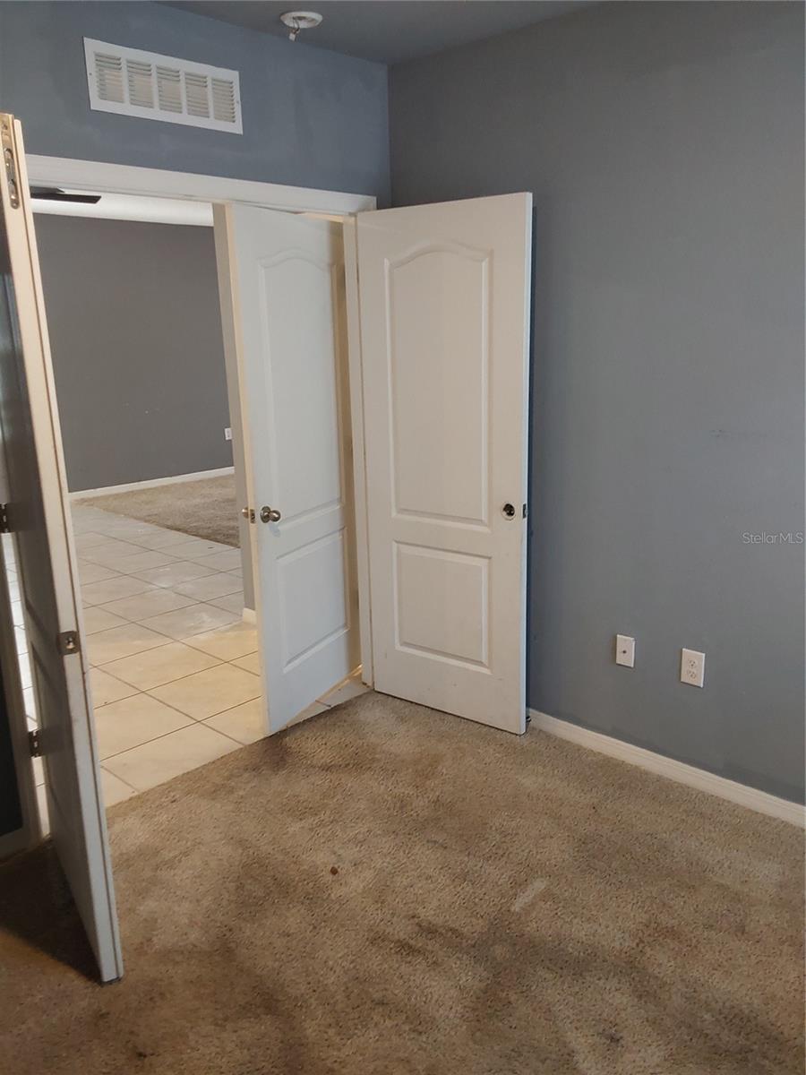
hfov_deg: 49.7
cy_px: 538
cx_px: 403
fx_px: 869
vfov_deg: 63.4
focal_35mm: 28
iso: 200
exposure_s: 1/40
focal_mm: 2.91
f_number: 1.9
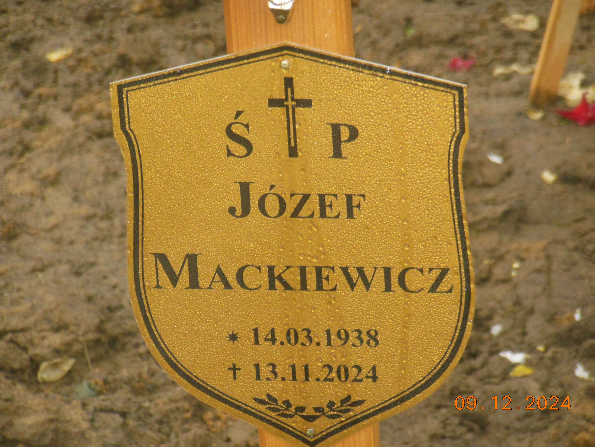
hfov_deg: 7.9
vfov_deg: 5.9
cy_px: 224
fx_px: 4297
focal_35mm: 250
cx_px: 298
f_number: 5.8
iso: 1000
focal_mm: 45
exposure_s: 1/60
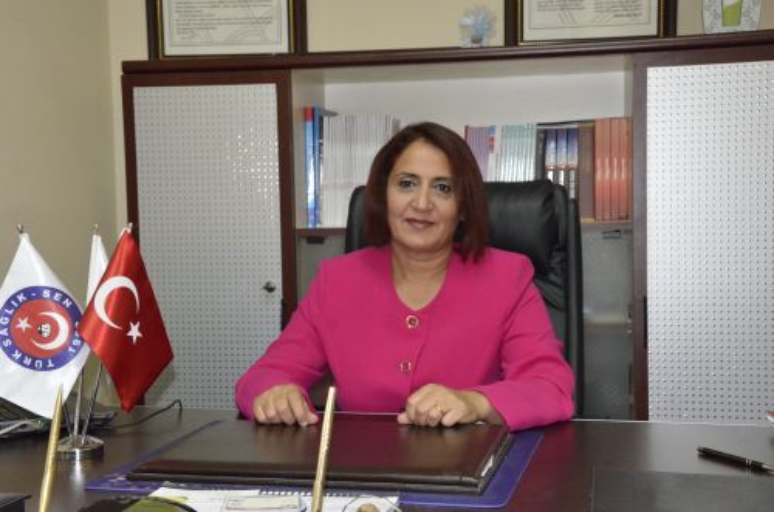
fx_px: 1094
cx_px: 387
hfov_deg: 39.0
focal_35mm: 51
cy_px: 256
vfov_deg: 26.4
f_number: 8
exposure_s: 1/60
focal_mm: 34
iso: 5000
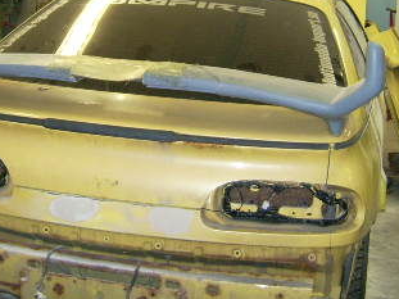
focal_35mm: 72
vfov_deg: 20.0
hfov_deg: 27.0
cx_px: 185
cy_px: 24
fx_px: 830
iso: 100
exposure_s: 1/60
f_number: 2.8
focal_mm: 5.95
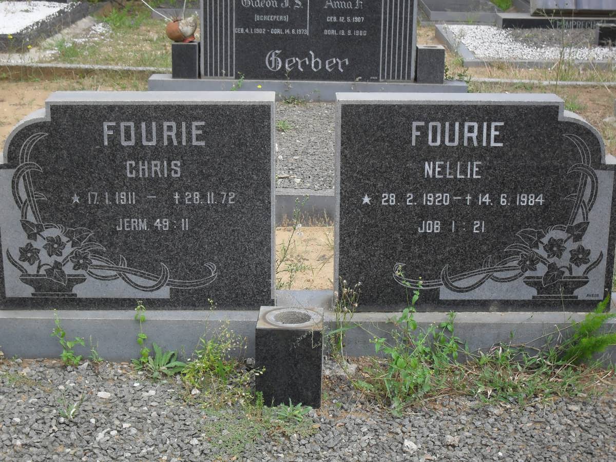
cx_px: 308
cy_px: 231
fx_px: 1174
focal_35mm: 66
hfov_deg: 29.4
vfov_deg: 22.3
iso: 100
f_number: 4.6
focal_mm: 11.7
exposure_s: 1/180
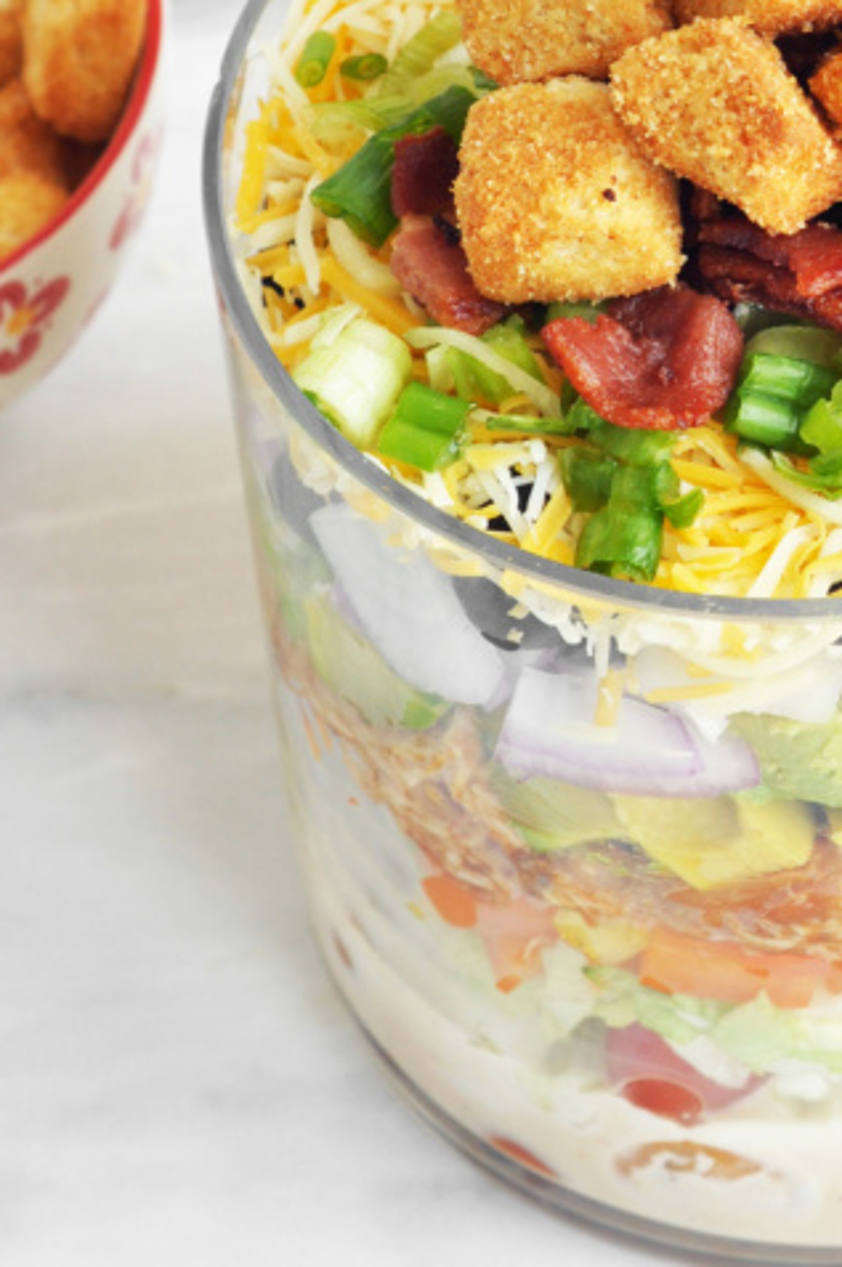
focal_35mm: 161
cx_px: 866
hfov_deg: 8.5
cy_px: 359
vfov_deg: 12.7
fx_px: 5660
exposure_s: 1/60
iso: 320
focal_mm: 50
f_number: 6.3
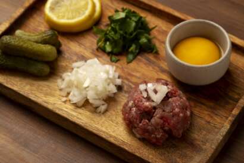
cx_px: 122
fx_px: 616
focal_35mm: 91
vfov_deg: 15.0
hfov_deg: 22.4
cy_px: 82
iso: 80
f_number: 6.4
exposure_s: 1/100
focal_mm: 60.8
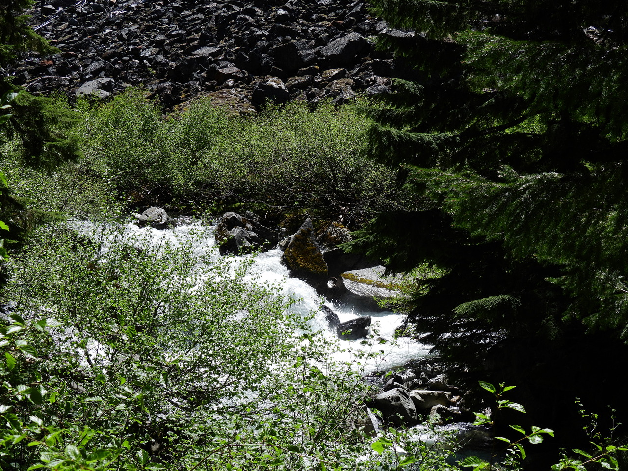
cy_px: 236
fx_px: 1089
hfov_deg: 32.2
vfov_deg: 24.4
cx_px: 314
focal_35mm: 60
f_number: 3.5
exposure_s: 1/1000
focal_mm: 10.7
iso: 100
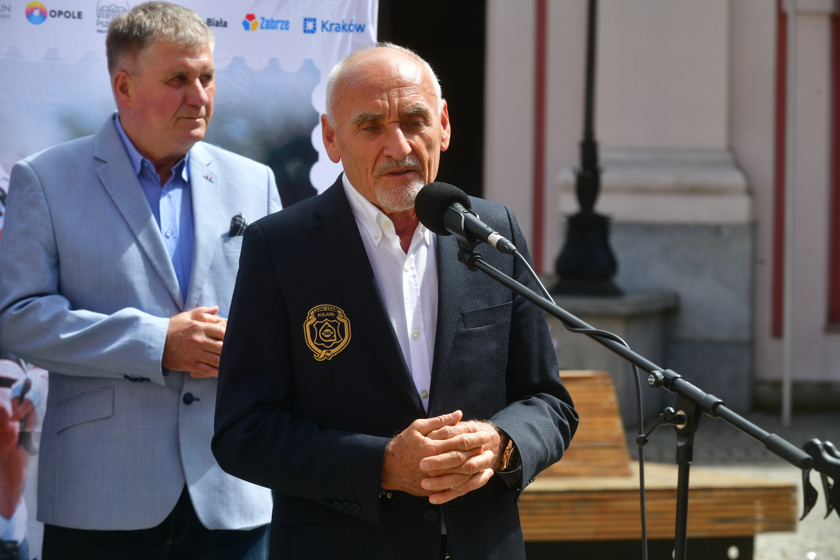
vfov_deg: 10.2
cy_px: 280
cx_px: 420
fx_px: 3150
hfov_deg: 15.2
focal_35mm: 135
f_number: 10
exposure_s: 1/200
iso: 100
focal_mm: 135
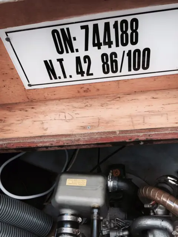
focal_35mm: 29
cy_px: 118
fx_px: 199
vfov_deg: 61.7
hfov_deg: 48.2
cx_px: 89
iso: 32
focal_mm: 4.15
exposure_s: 1/40
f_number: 2.2
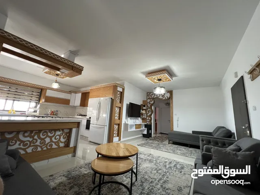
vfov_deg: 89.9
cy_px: 98
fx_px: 98
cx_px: 130
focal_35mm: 13
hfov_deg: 106.2
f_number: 1.8
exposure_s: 1/50
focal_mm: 1.57
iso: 200
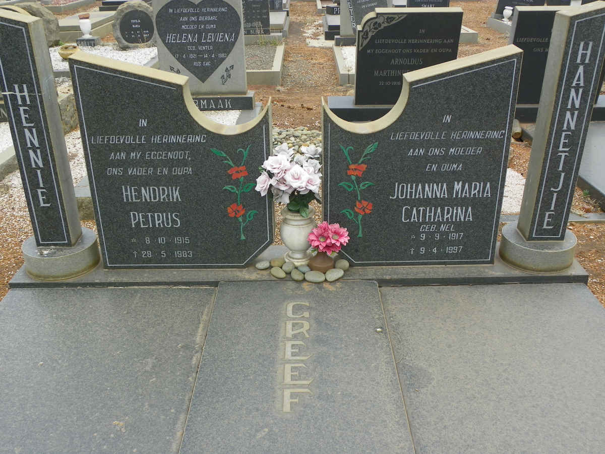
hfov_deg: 51.4
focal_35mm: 36
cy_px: 227
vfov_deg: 39.7
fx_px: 629
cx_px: 302
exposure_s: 1/125
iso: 64
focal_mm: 6.4
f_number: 4.5
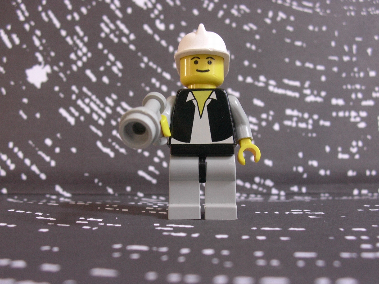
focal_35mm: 45
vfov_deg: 32.2
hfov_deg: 42.1
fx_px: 493
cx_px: 190
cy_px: 142
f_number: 2.9
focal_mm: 6.7
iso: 70
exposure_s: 1/9.7
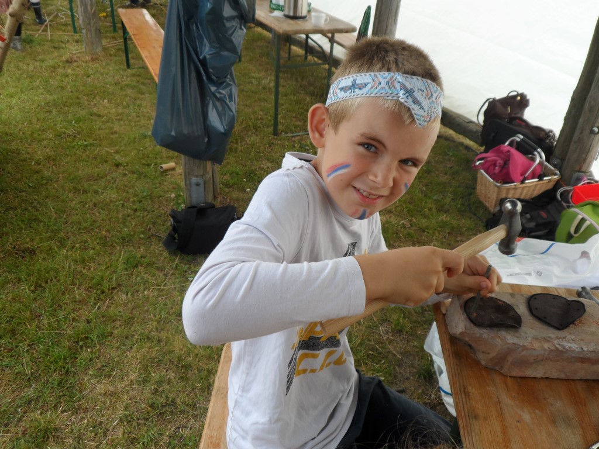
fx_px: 485
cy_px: 224
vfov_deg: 49.7
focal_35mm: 28
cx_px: 300
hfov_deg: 63.4
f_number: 3.1
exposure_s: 1/180
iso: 80
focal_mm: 4.9
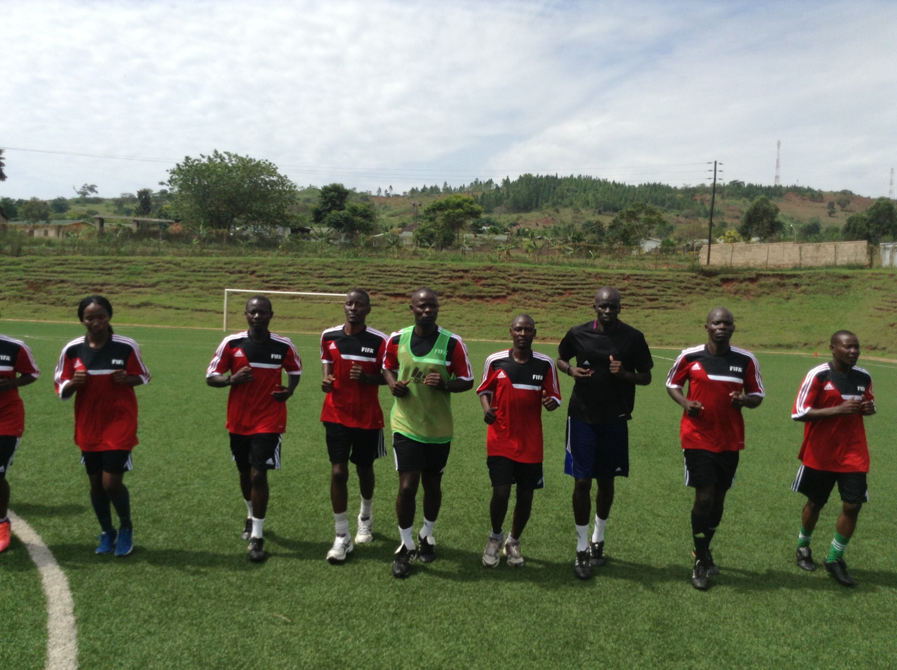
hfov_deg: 55.4
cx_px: 448
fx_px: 854
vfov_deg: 42.8
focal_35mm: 33
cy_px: 335
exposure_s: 1/1610
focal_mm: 3.3
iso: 32
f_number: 2.4
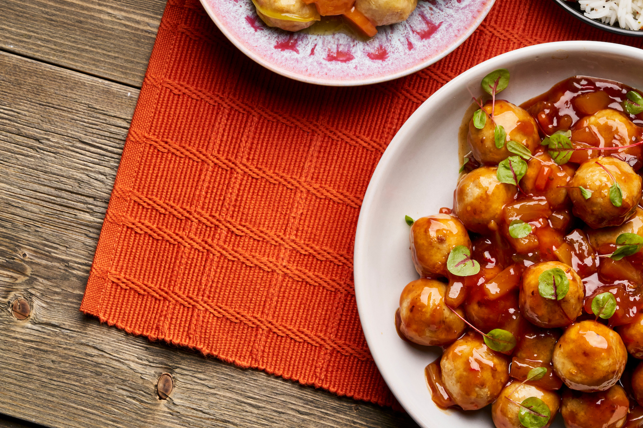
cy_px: 139
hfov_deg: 16.6
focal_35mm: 123
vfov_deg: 11.1
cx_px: 429
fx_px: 2197
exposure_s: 1/125
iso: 200
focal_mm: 90
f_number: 11
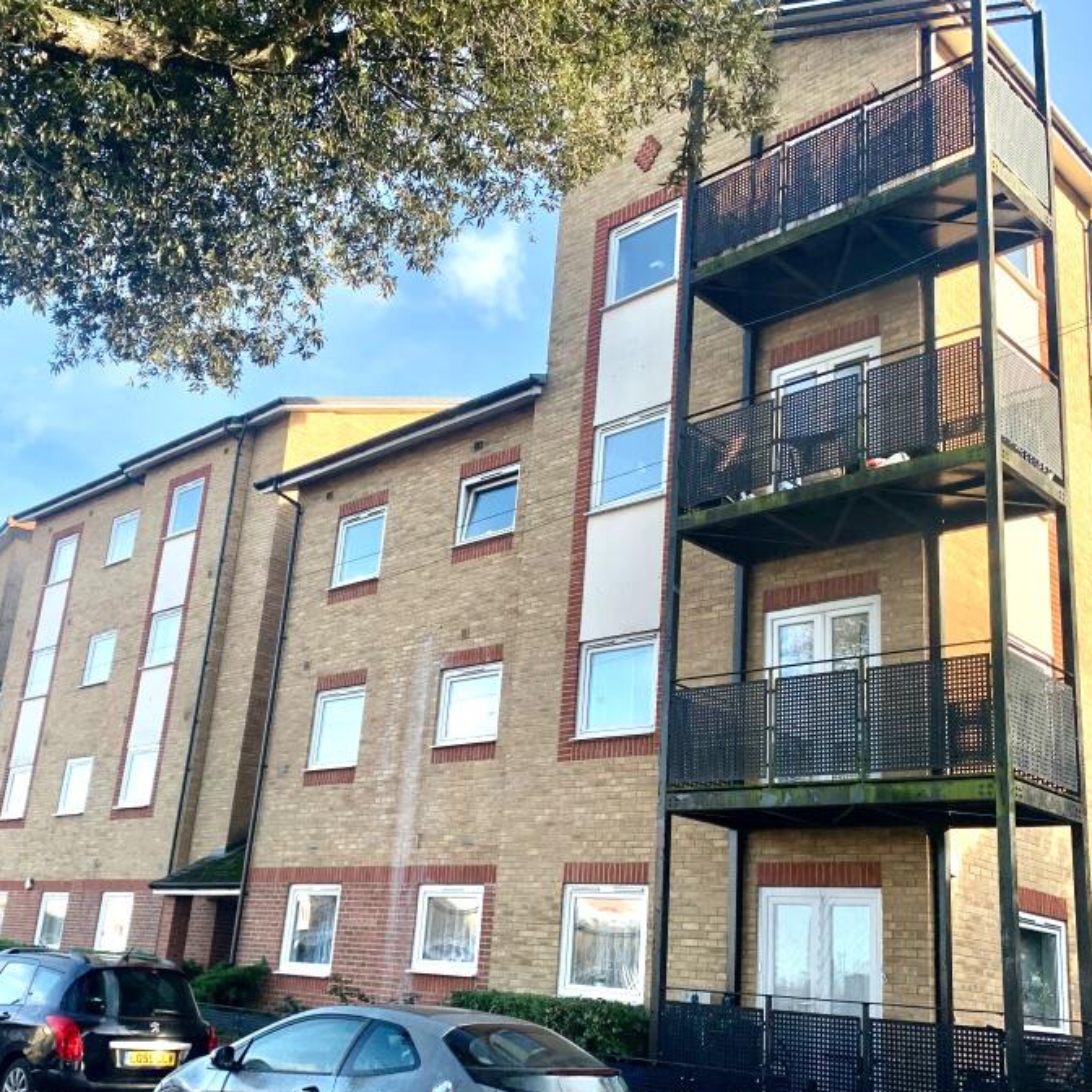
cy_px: 595
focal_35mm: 35
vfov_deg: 47.2
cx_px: 489
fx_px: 1249
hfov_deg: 47.1
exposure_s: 1/490
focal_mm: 4.25
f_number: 1.8
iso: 25
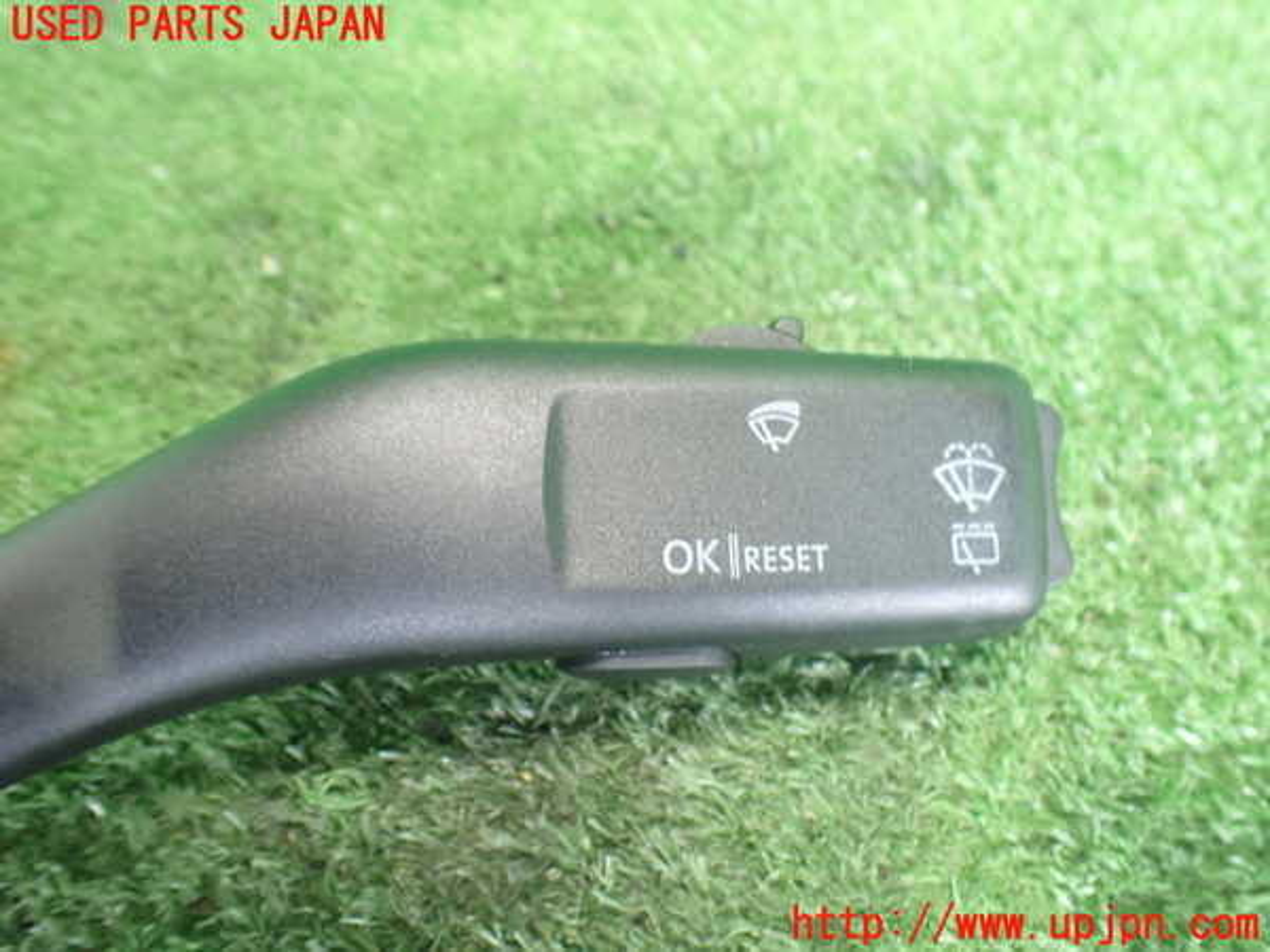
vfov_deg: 46.8
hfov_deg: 60.0
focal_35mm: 30
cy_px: 476
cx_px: 635
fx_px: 1101
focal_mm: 5.4
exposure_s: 1/30
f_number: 2.3
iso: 800
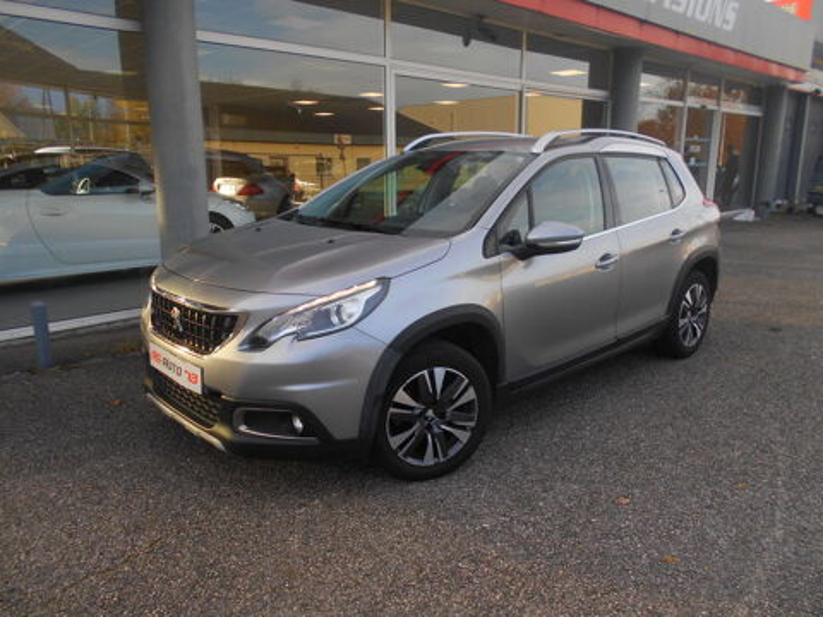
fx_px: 618
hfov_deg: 67.3
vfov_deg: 53.1
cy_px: 308
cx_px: 412
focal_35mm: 26
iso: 80
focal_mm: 4.6
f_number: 3.2
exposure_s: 1/160
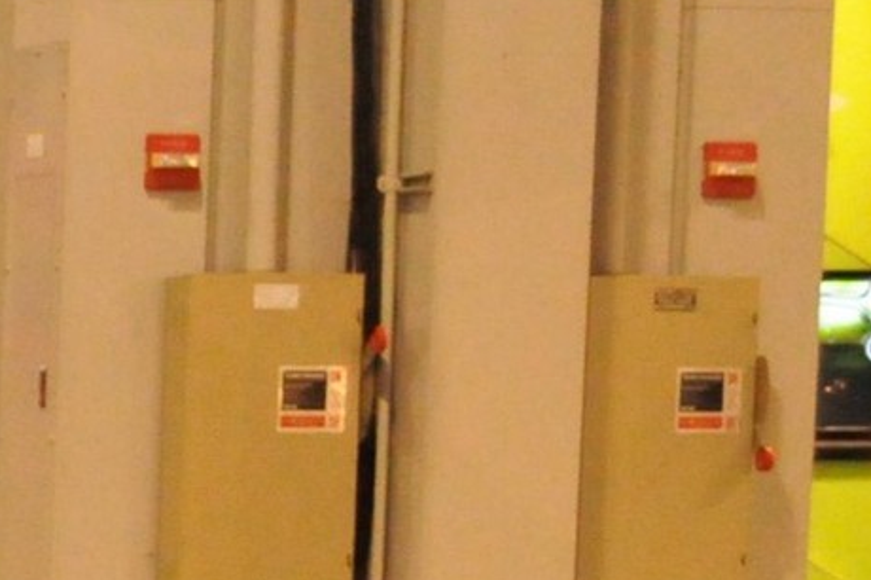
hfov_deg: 8.8
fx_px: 5125
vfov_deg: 6.3
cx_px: -1214
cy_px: 1133
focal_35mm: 212
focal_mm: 26
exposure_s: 1/160
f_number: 4.2
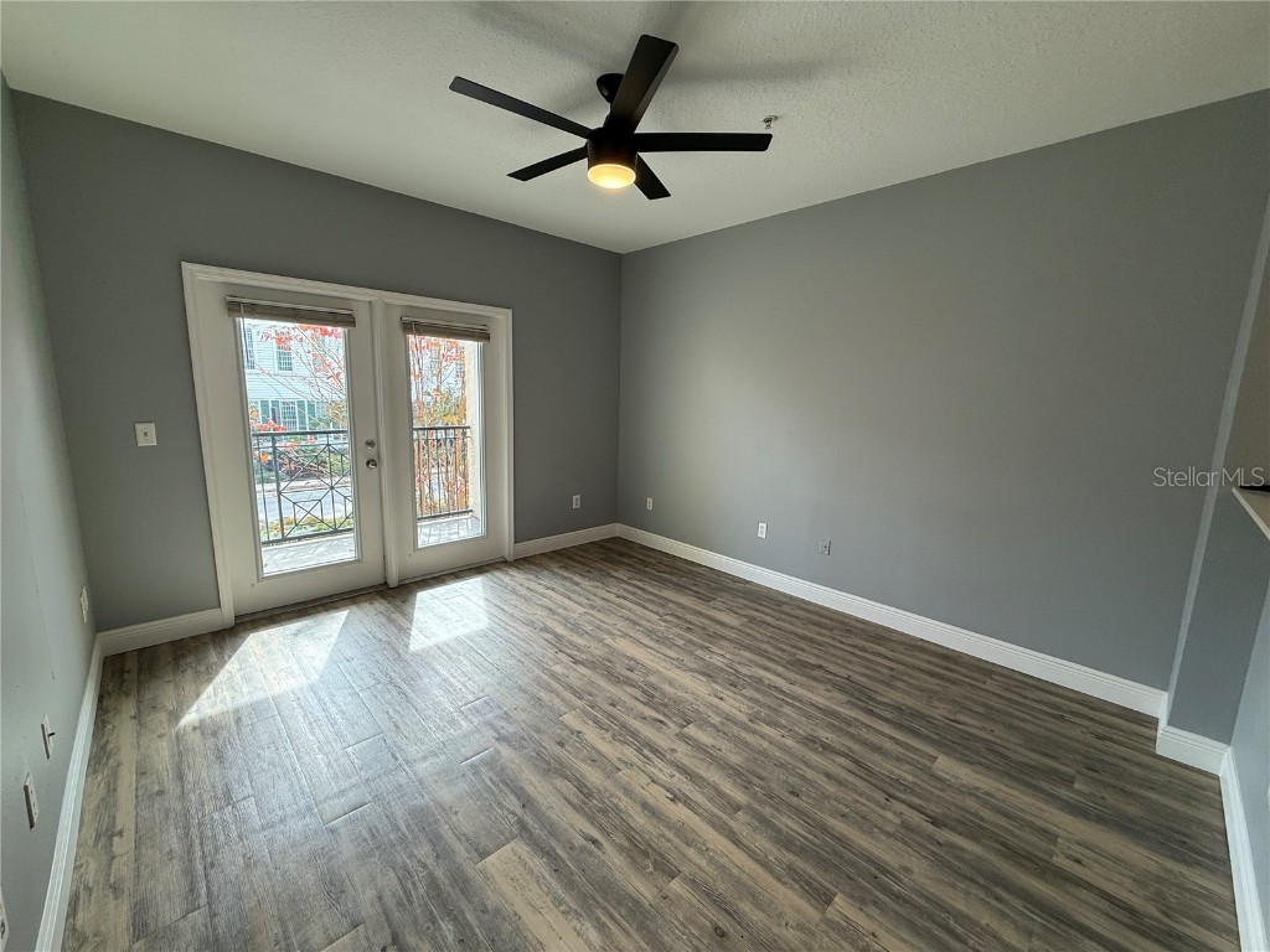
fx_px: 514
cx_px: 635
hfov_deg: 102.1
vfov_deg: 85.7
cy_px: 476
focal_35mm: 14
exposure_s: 1/120
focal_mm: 2.22
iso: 80
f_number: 2.2
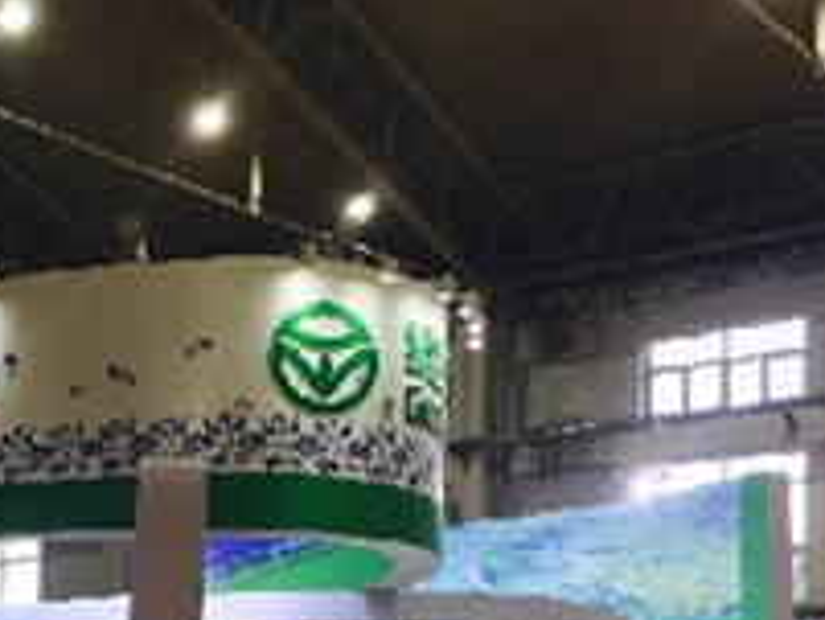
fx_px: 1717
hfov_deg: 25.3
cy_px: 663
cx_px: -53
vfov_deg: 19.7
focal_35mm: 72
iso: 32
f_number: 2.2
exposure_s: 1/50
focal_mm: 4.15
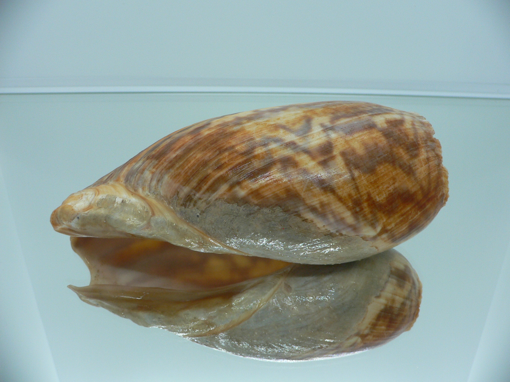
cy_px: 191
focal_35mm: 35
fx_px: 516
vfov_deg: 40.7
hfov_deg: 52.6
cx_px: 255
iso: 100
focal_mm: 4.6
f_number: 2.8
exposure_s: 1/60
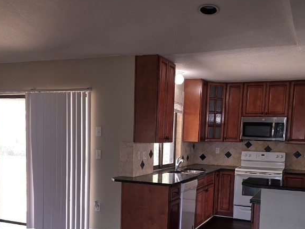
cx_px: 156
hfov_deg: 45.8
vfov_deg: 34.2
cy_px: 180
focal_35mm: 41
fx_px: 361
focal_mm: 6.3
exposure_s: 1/60
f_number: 1.7
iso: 100
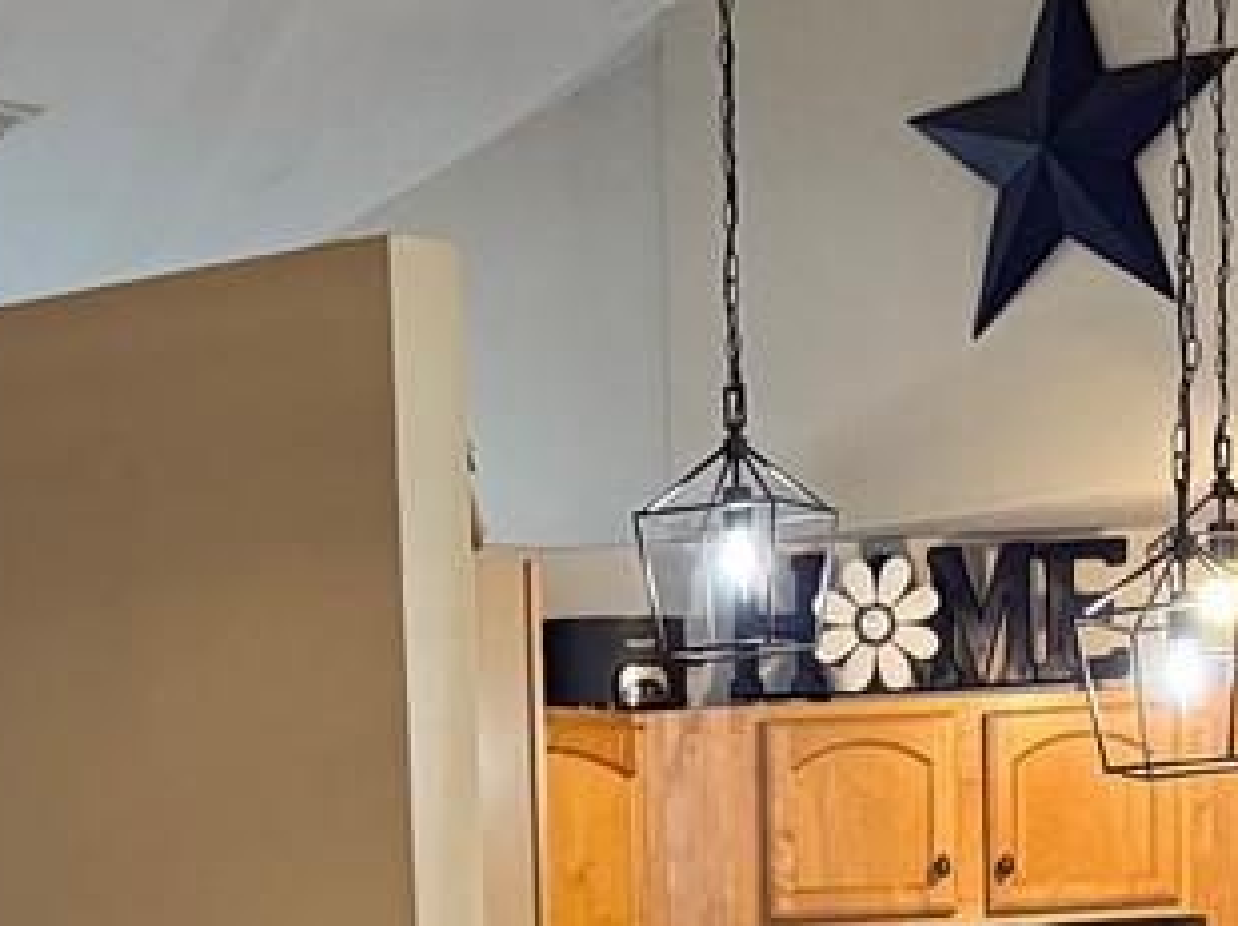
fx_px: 4431
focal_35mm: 124
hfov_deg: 15.9
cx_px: 387
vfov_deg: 10.9
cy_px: 1852
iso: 320
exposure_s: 1/60
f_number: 1.78
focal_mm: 6.76
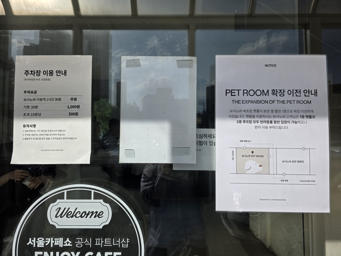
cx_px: 170
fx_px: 227
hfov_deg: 73.9
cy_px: 128
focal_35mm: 23
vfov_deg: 58.9
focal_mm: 6.3
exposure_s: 1/7626
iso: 80
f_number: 1.7
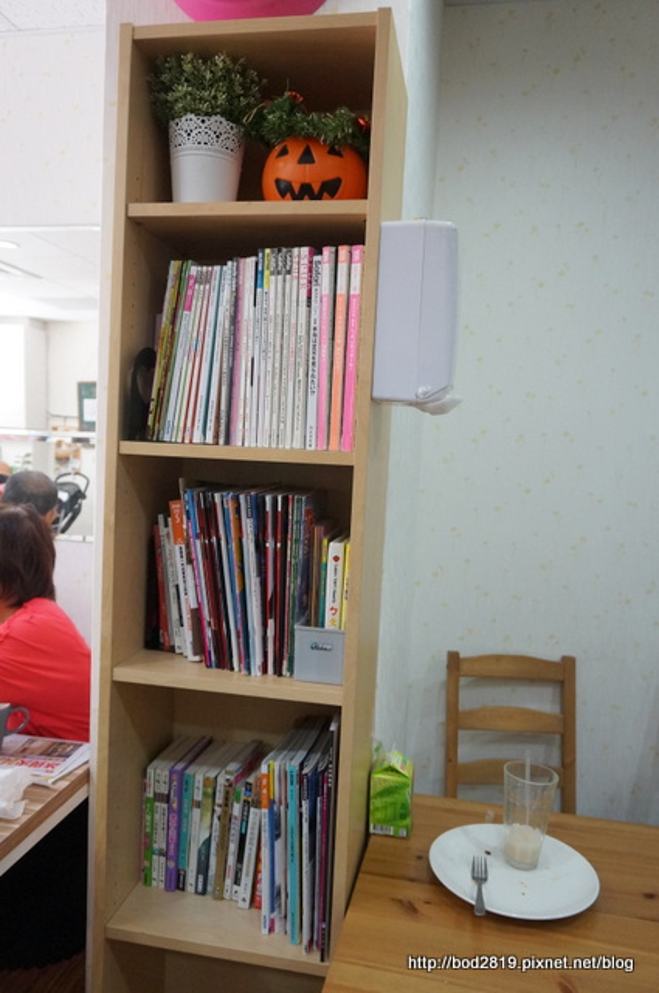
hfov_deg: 47.8
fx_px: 743
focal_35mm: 27
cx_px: 330
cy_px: 496
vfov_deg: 67.4
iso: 1600
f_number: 3.5
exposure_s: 1/160
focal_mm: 18
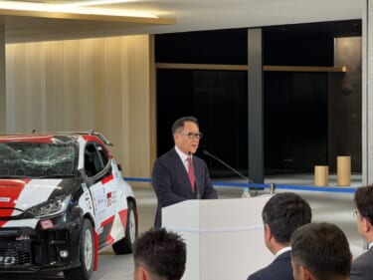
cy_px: 140
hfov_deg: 16.4
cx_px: 186
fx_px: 1293
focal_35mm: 120
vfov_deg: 12.3
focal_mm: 15.66
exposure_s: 1/59
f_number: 2.8
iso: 200
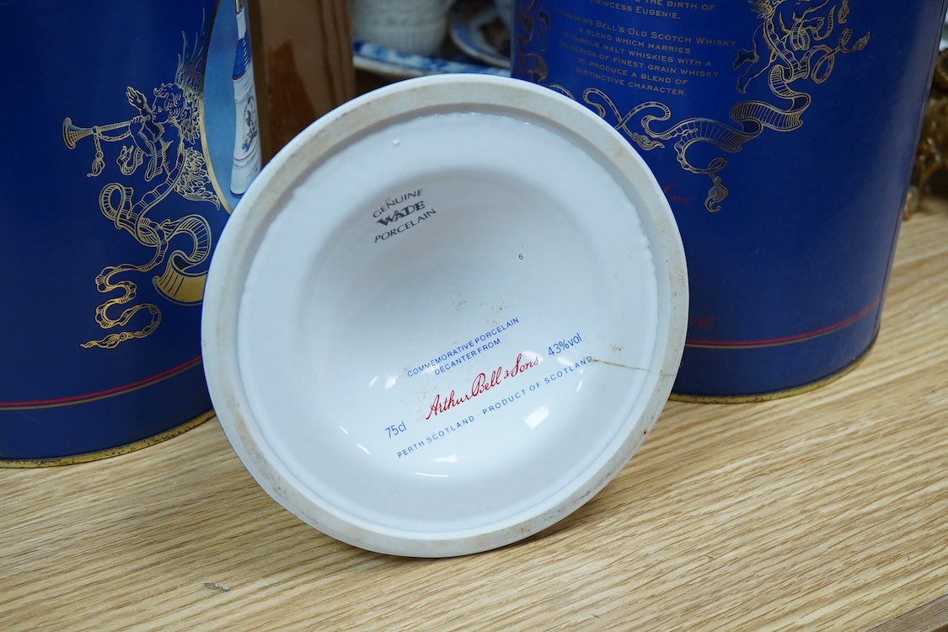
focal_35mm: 45
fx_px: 1185
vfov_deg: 29.9
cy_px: 316
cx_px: 474
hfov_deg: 43.6
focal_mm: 30
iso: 2500
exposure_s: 1/200
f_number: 10
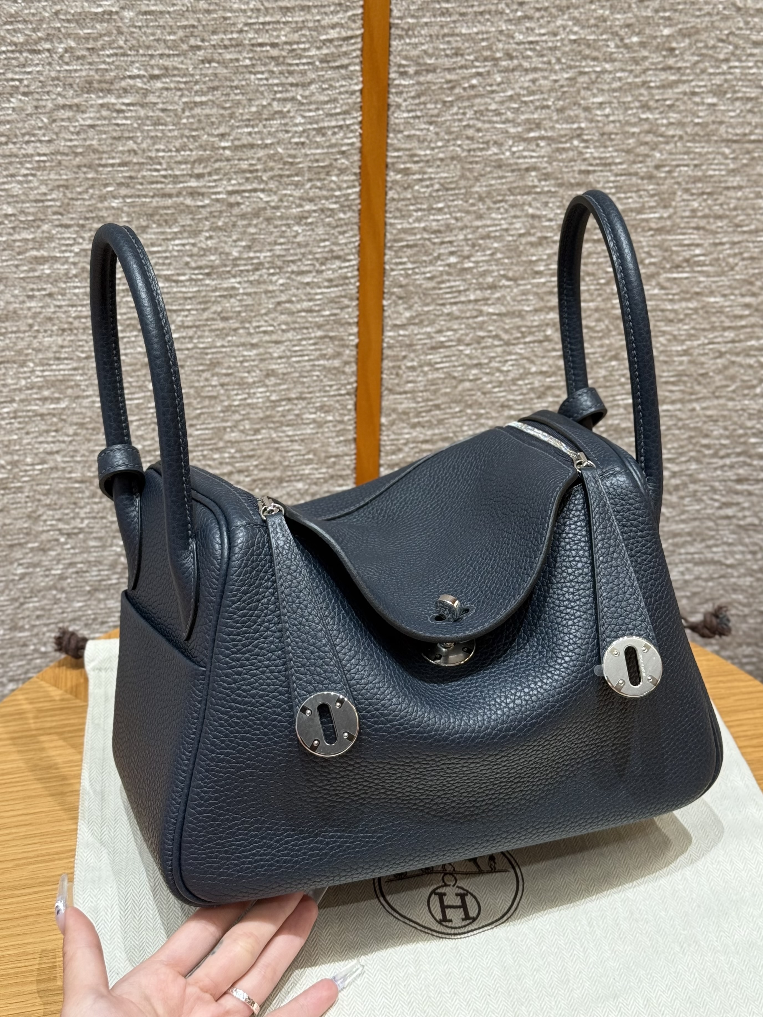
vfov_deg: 39.7
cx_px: 382
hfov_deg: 30.3
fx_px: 1411
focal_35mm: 48
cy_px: 508
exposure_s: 1/50
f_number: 1.78
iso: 80
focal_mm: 6.76
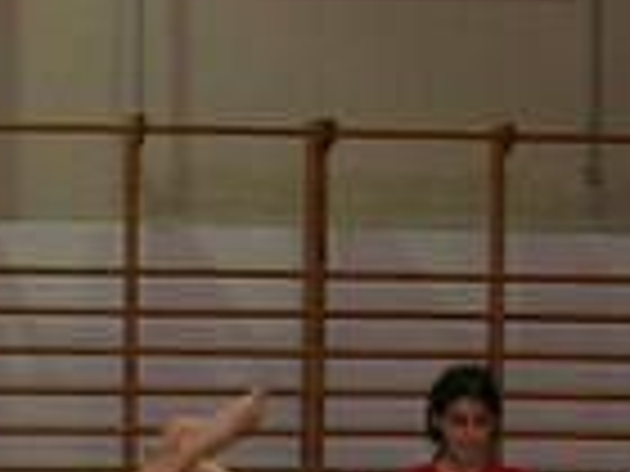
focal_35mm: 174
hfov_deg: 10.5
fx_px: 3167
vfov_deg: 8.4
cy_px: 647
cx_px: -576
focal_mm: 7.8
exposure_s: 1/60.1
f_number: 2.8
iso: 96
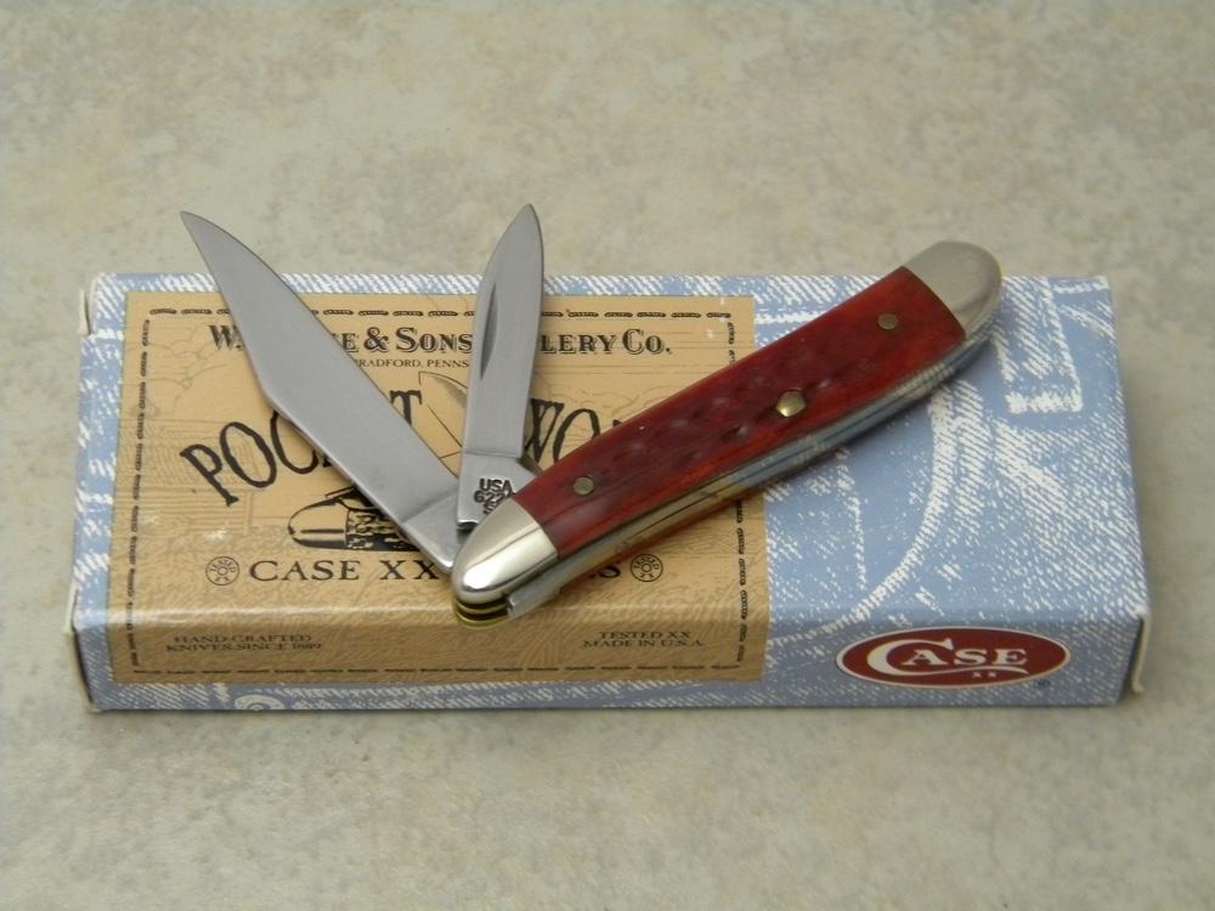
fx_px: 2913
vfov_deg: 17.8
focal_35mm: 83
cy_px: 456
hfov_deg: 23.6
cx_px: 608
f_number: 4.5
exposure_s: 1/38
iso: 400
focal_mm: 15.1
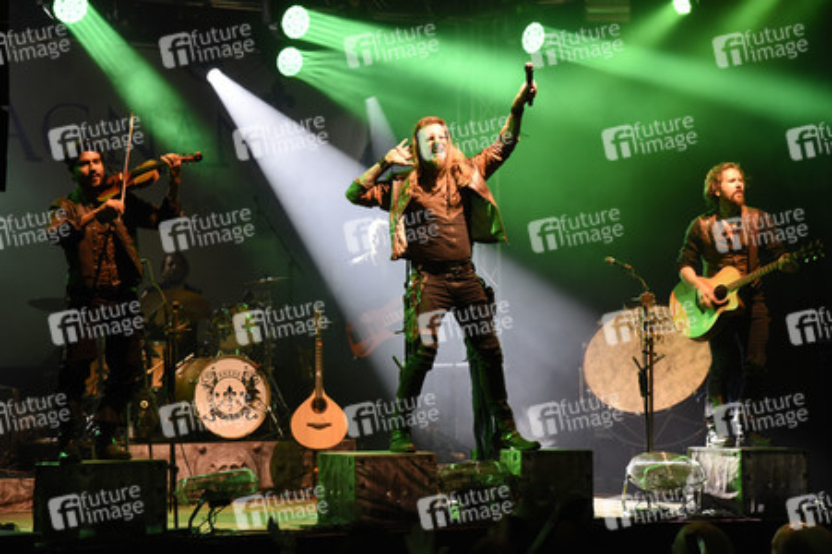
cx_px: 416
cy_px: 277
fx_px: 2194
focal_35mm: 95
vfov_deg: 14.4
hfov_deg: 21.5
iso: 2500
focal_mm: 95
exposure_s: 1/80
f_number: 6.3
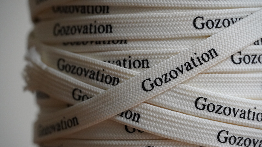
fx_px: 1351
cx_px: 131
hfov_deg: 11.1
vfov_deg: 6.2
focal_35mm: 195
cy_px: 81
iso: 3200
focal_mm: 123
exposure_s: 1/200
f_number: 5.6
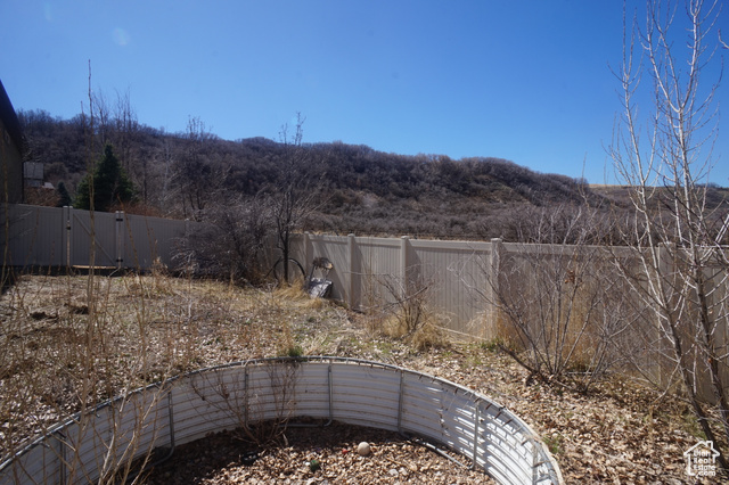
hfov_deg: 73.8
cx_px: 364
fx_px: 486
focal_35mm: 24
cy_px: 242
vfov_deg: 53.1
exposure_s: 1/80
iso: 100
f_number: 14
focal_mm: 16
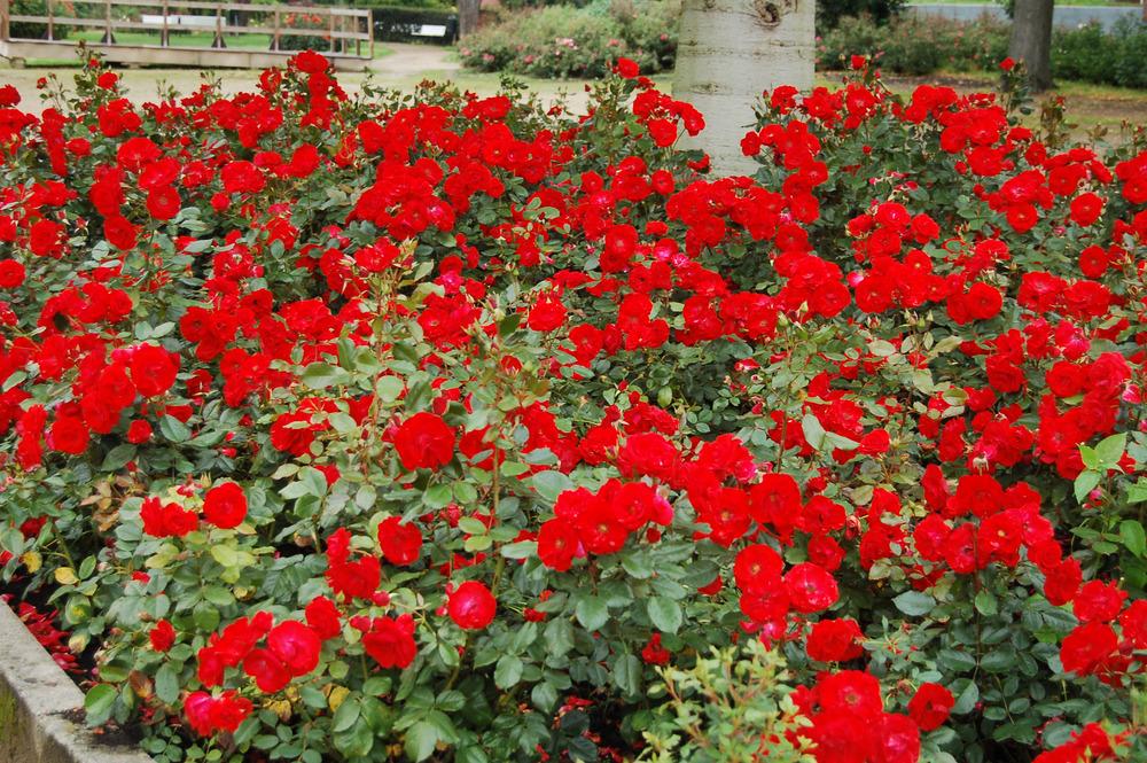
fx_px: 1910
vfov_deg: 22.6
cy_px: 382
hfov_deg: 33.4
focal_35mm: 60
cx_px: 574
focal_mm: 40
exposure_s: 1/125
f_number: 5.6
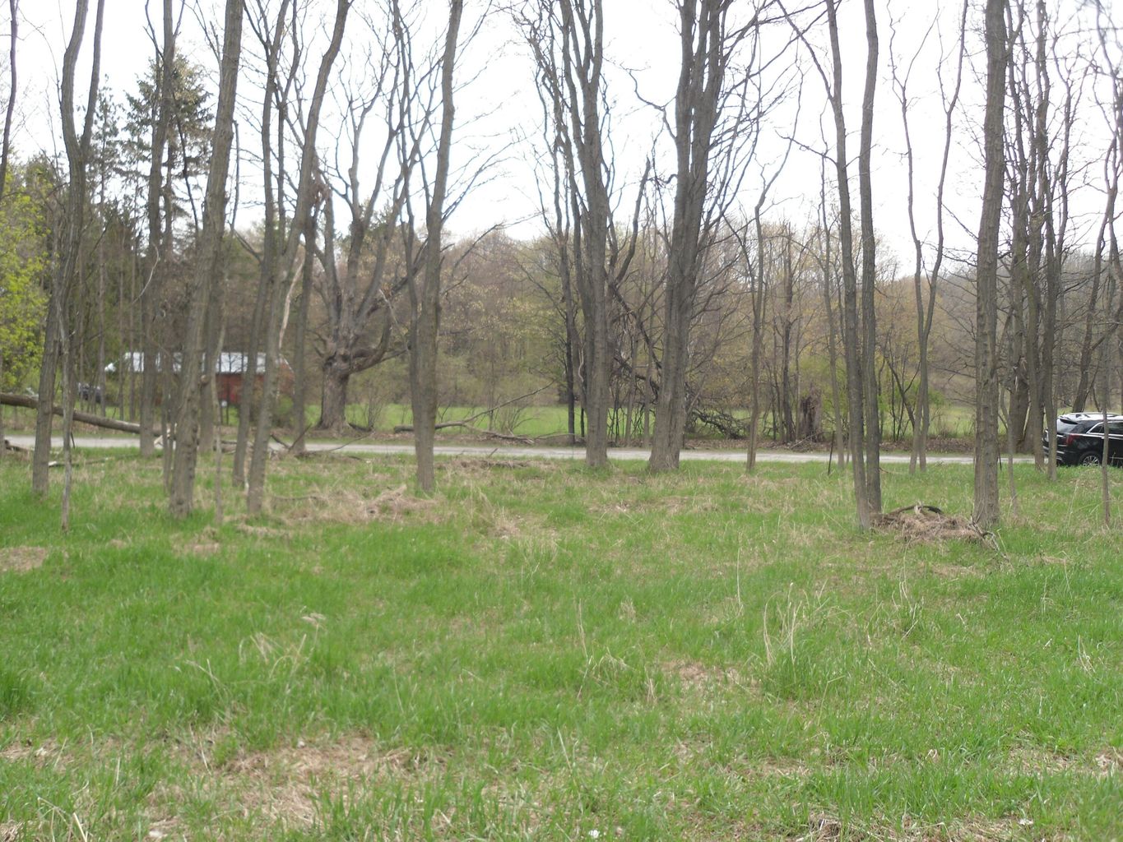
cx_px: 562
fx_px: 1103
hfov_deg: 54.0
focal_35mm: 34
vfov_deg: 41.8
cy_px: 421
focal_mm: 6
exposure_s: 1/69
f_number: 8.1
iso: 80
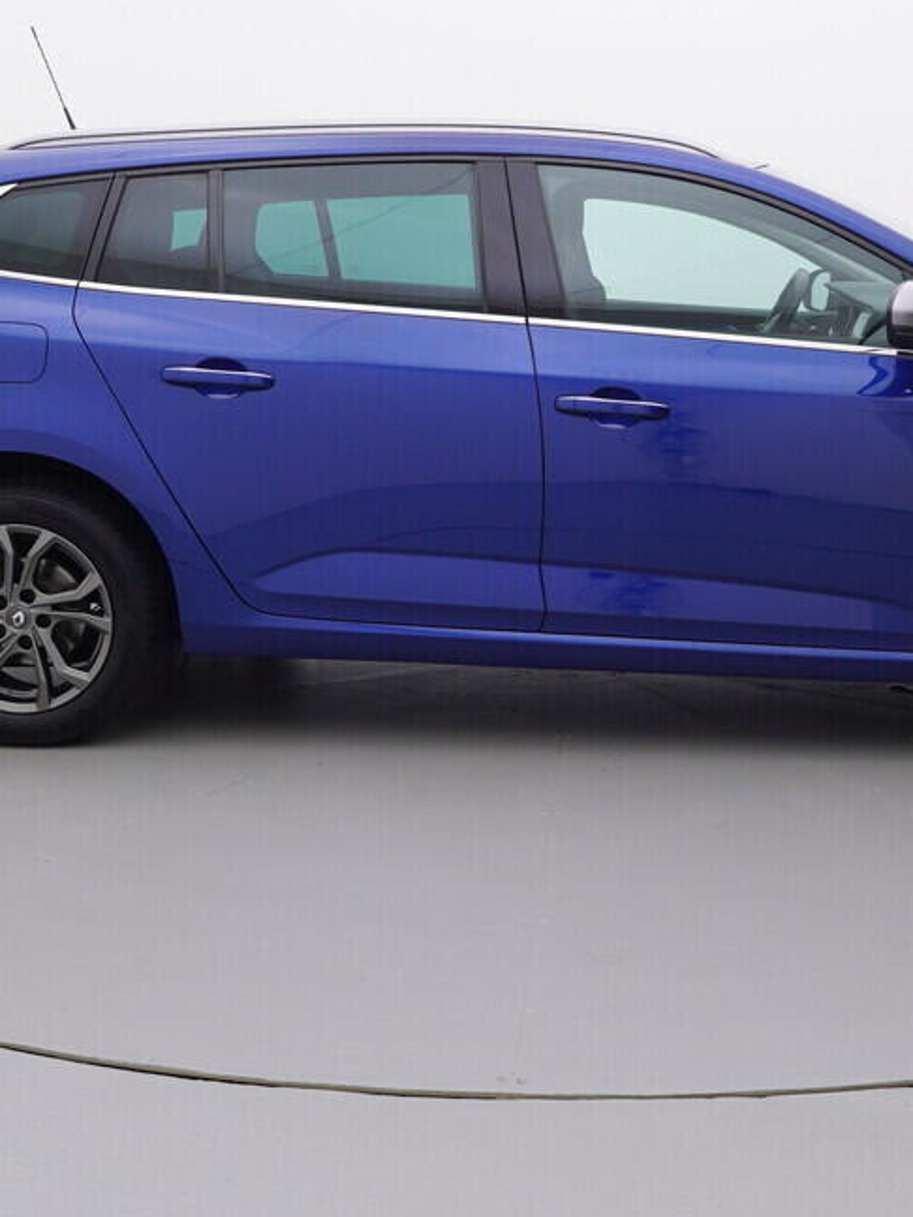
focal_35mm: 48
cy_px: 488
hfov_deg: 30.1
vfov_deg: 39.4
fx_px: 1690
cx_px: 571
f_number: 5
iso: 200
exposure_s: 1/80
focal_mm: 15
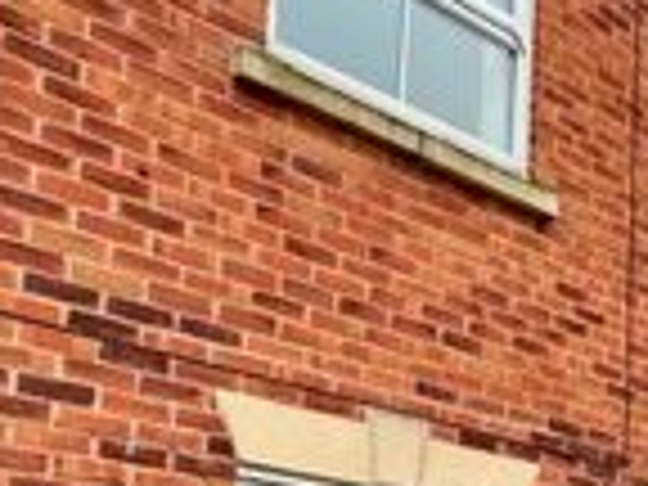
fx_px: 1273
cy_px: 583
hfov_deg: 24.9
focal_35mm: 68
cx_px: 837
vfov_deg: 20.3
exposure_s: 1/99
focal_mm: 2.22
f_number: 2.2
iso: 80
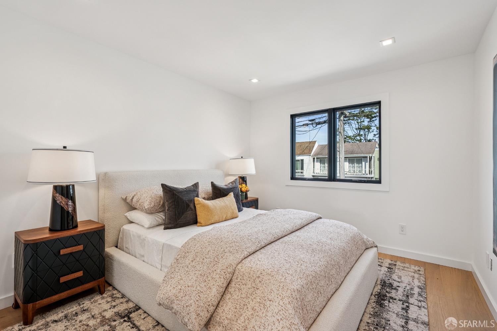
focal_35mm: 16
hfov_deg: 96.7
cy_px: 166
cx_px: 248
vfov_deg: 73.7
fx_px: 221
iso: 640
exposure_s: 1/80
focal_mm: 16
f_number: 8
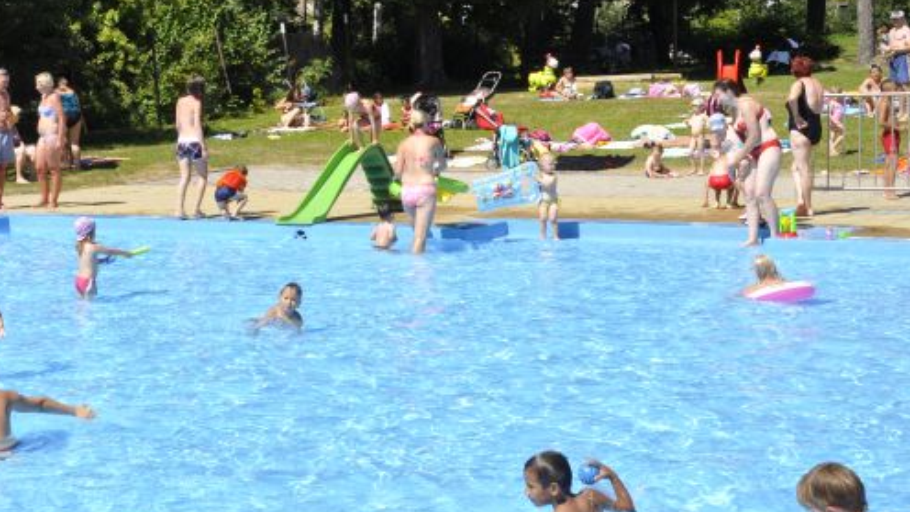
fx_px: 1834
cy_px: 170
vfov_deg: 15.9
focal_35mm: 76
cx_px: 209
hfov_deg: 27.4
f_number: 14
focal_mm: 30
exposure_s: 1/200
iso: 200
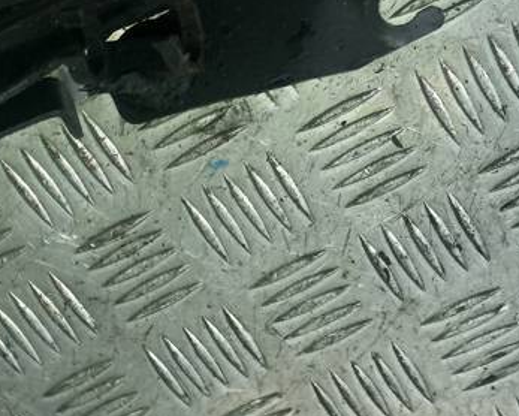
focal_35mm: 72
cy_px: 16
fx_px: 1107
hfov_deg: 26.4
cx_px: 229
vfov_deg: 20.7
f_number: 1.8
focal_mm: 4.6
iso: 25
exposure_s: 1/50
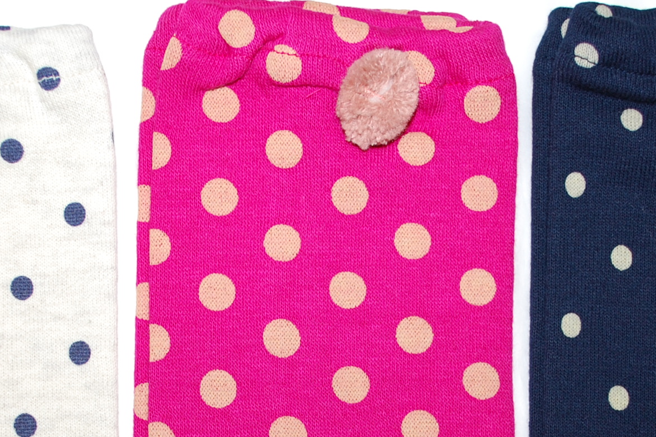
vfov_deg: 18.0
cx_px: 335
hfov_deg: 27.4
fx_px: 1348
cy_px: 415
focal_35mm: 74
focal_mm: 20
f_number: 3.8
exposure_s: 1/60
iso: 200
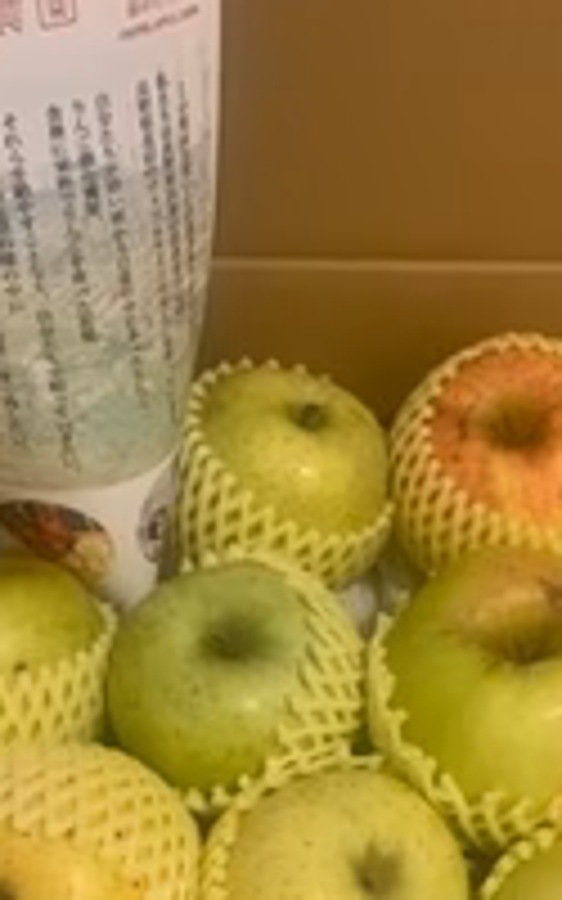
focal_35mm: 55
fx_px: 1348
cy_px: 684
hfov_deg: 23.3
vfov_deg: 36.0
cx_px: 418
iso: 250
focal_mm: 4.25
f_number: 1.8
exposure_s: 1/33
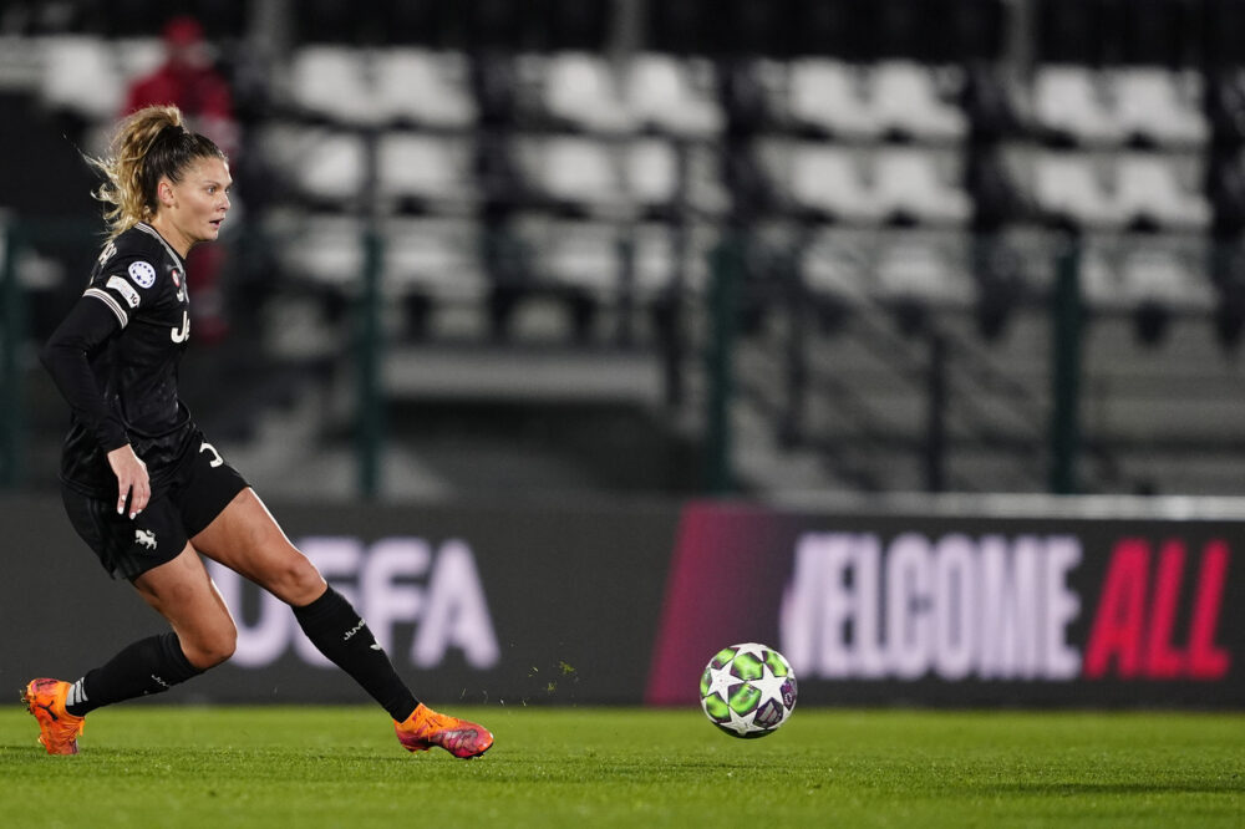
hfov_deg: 5.2
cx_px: 622
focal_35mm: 400
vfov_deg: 3.4
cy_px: 414
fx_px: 13828
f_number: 2.8
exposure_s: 1/1250
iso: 2500
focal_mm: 400
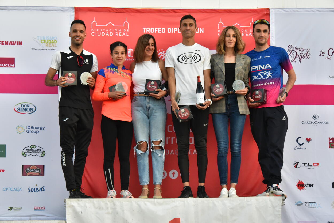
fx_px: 1039
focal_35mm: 112
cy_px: 112
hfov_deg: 18.3
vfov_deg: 12.2
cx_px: 167
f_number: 9
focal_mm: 112
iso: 5000
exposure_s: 1/250
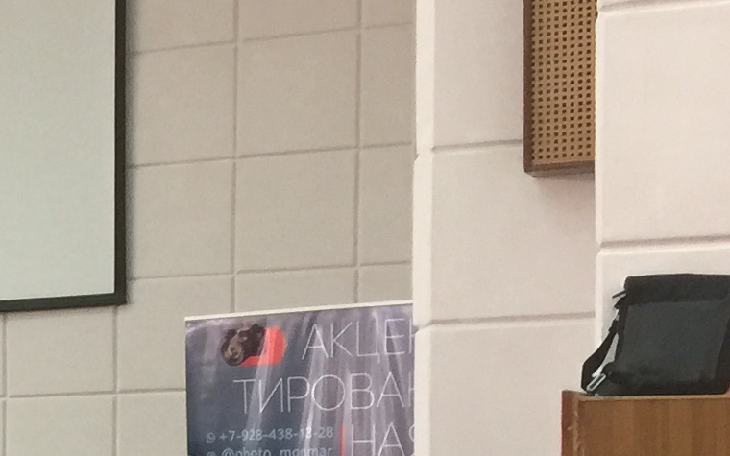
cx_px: -770
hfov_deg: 13.4
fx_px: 2626
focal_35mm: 132
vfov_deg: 9.7
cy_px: 624
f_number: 2.2
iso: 50
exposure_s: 1/33
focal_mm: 4.15
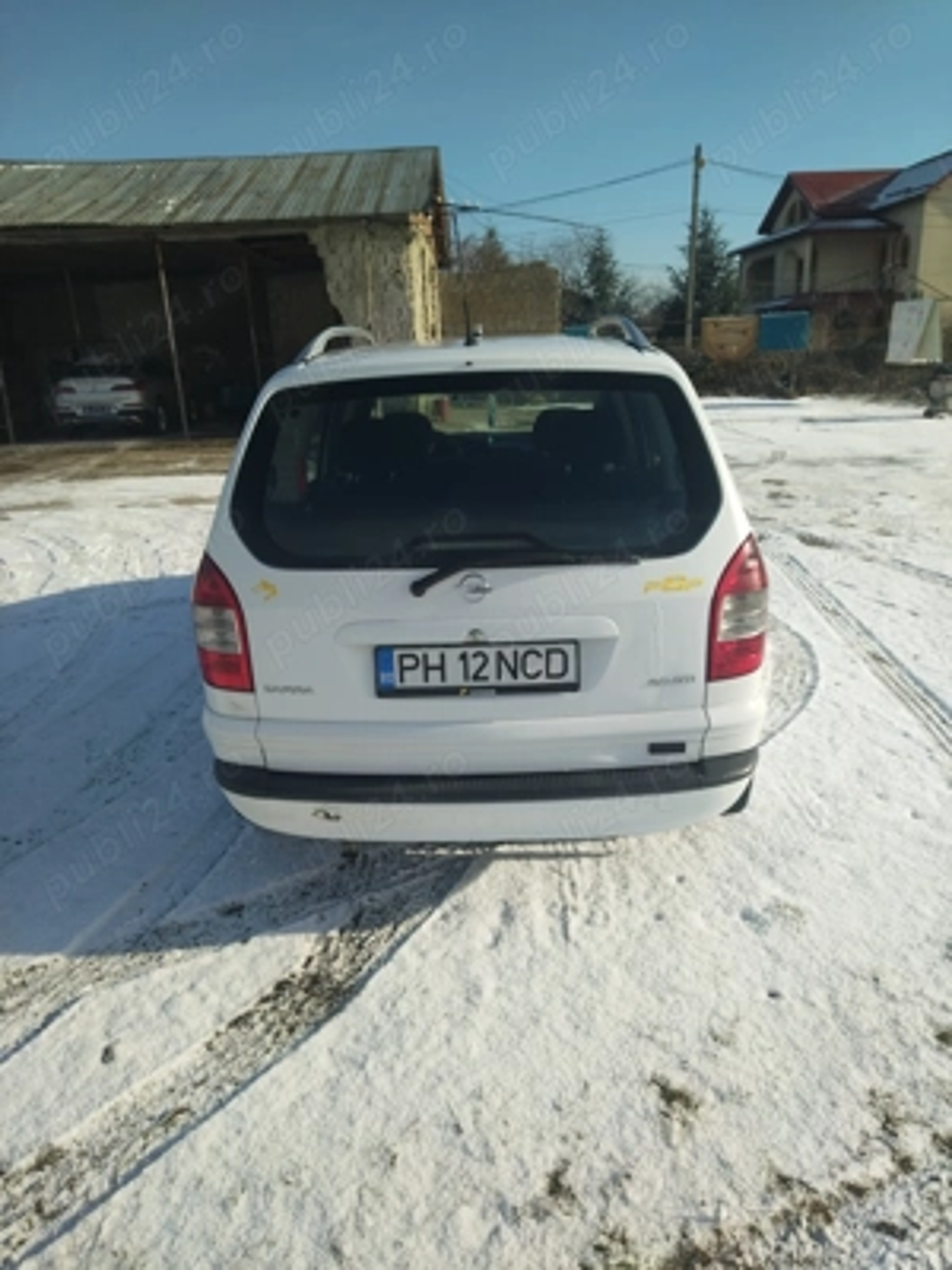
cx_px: 476
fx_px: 990
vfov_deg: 65.3
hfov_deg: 51.4
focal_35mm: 27
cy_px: 635
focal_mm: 4.94
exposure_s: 1/1311
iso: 100
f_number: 1.9
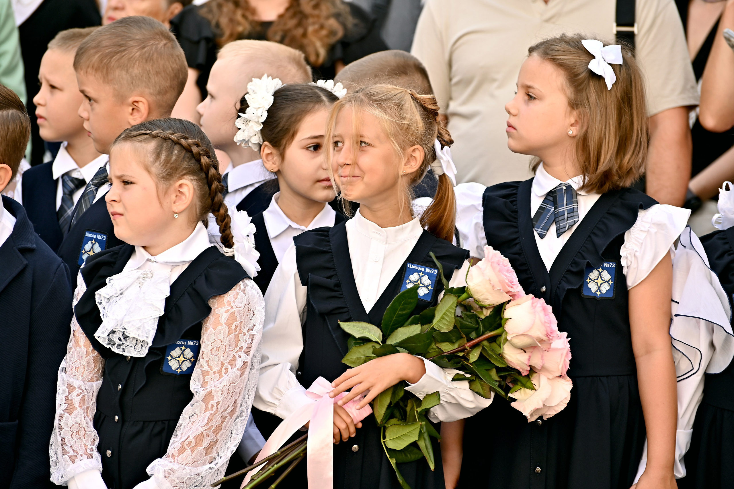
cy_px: 244
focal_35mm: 165
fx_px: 3362
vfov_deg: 8.3
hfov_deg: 12.5
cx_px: 367
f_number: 5.6
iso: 125
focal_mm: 165
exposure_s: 1/200
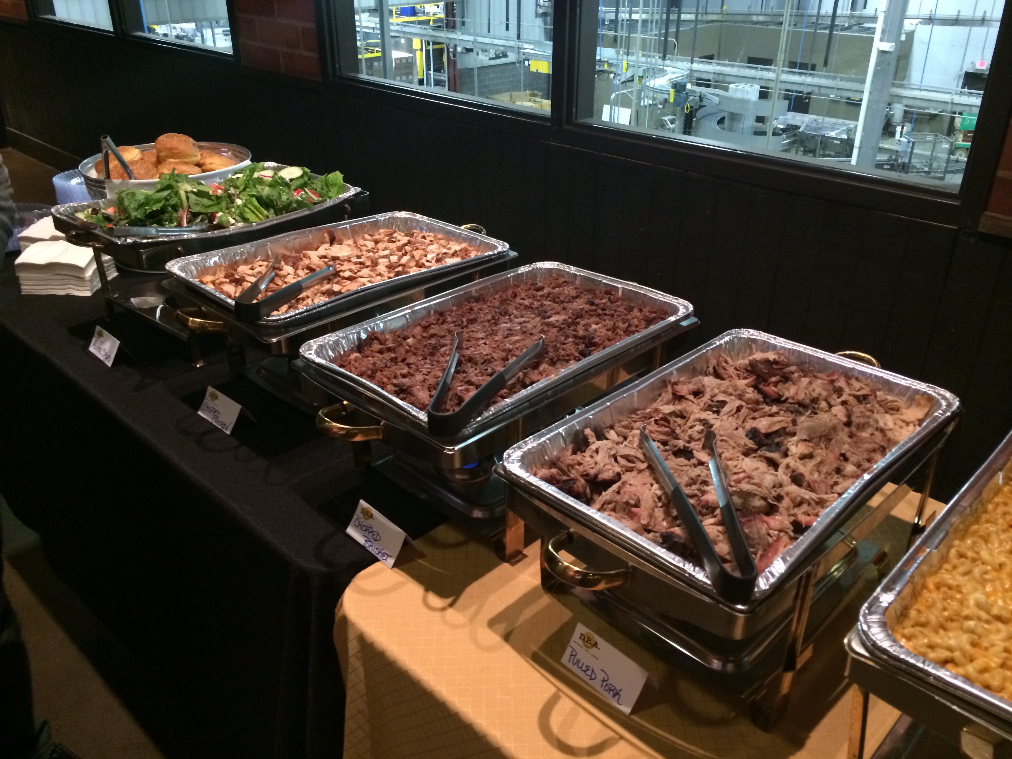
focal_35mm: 30
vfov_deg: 46.8
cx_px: 506
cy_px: 380
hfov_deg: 60.0
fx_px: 877
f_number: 2.2
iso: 320
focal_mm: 4.12
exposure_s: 1/15
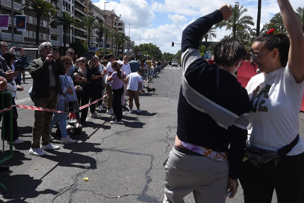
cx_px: 179
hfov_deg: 55.5
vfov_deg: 38.6
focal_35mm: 34
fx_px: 287
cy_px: 75
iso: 100
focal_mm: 18
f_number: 3.5
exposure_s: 1/2000
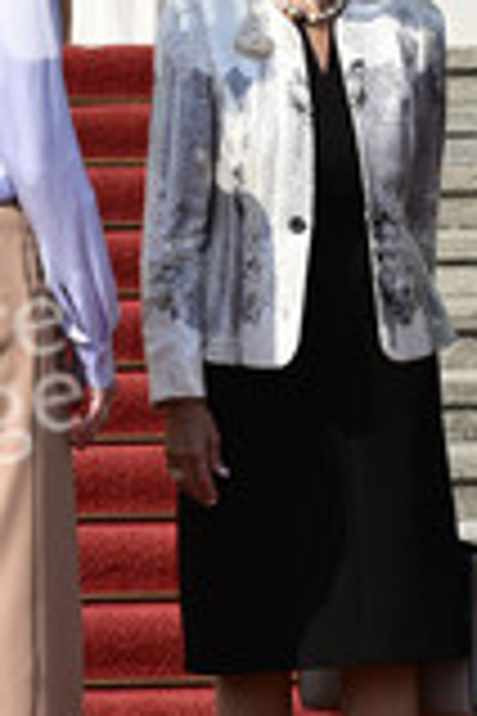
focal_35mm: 277
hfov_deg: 5.0
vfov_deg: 7.4
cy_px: 180
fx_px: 5505
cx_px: 342
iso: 100
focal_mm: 110
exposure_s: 1/200
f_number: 9
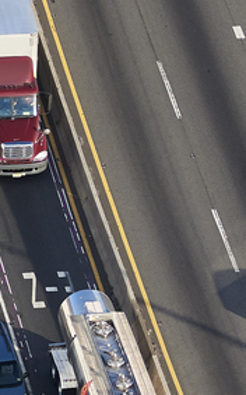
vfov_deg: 2.7
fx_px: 8236
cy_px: 441
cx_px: -921
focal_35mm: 767
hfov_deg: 1.7
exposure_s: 1/800
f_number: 5
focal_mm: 100
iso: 400
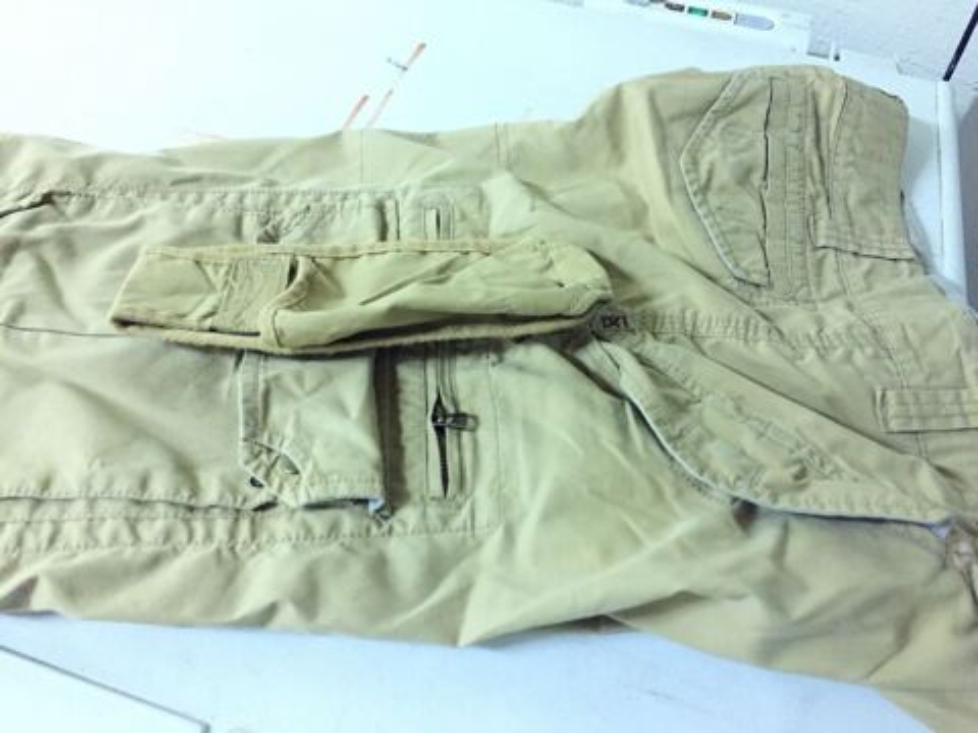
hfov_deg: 61.7
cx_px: 489
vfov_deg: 48.2
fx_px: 819
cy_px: 366
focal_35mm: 29
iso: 320
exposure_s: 1/17
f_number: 2.2
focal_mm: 4.15
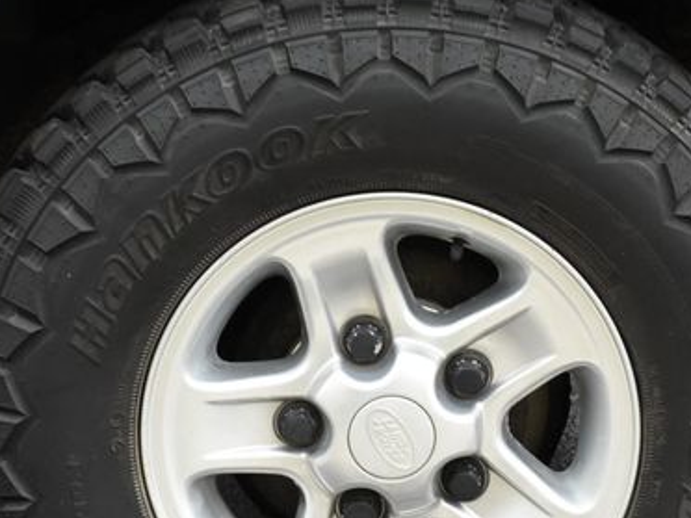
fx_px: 2575
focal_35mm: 129
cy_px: 382
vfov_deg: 11.5
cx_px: 431
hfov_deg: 15.3
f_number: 13
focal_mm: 52
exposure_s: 1/80
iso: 2000
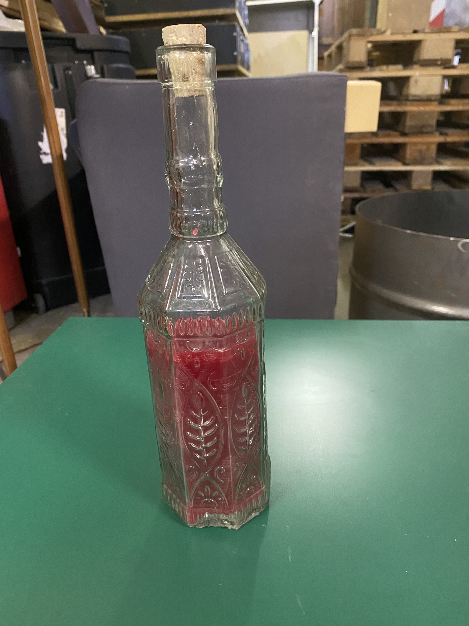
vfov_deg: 67.3
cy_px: 313
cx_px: 234
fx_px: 470
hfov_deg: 53.1
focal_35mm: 26
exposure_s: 1/25
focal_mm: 4.25
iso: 640
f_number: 1.8
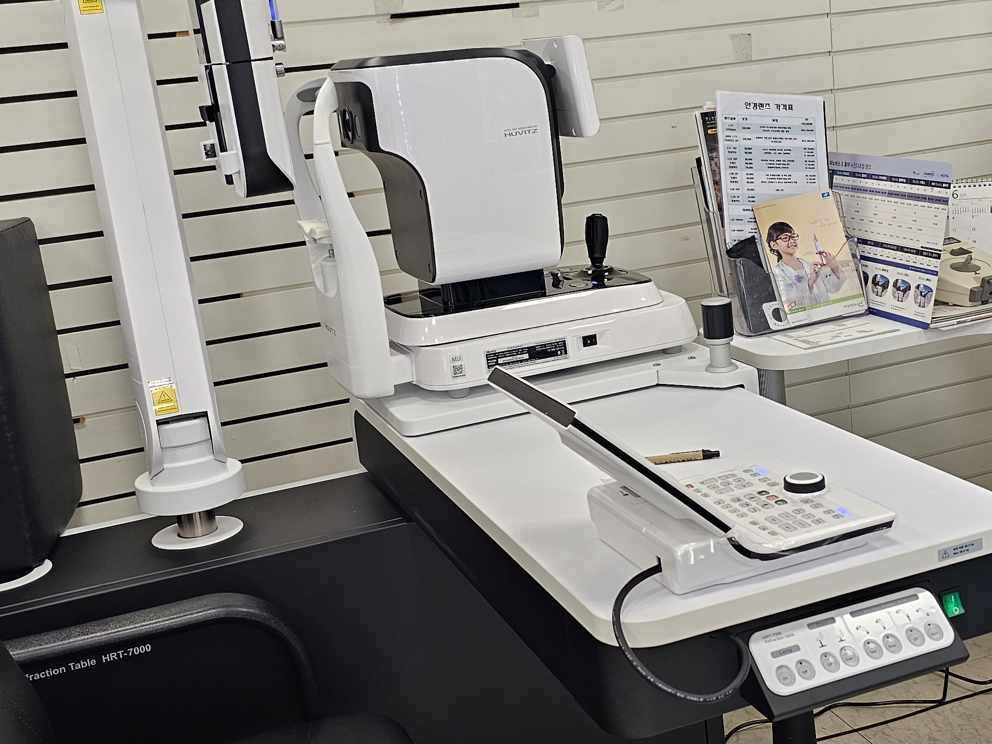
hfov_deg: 39.3
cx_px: 635
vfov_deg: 30.3
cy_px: 352
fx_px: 1376
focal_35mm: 48
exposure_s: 1/120
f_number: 1.7
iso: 125
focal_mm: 6.3
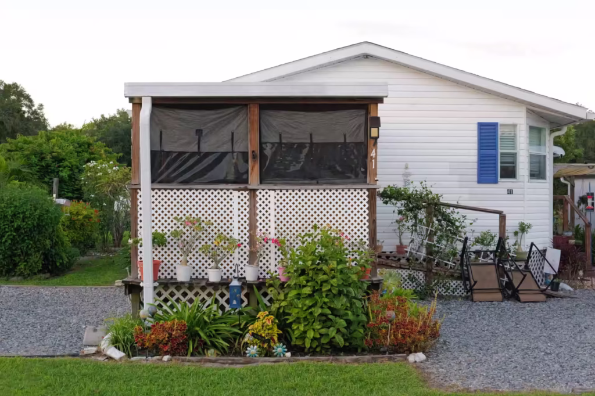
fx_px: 710
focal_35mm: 43
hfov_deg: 45.4
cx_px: 298
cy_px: 198
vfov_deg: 31.2
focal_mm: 43
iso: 6400
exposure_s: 1/80
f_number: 16
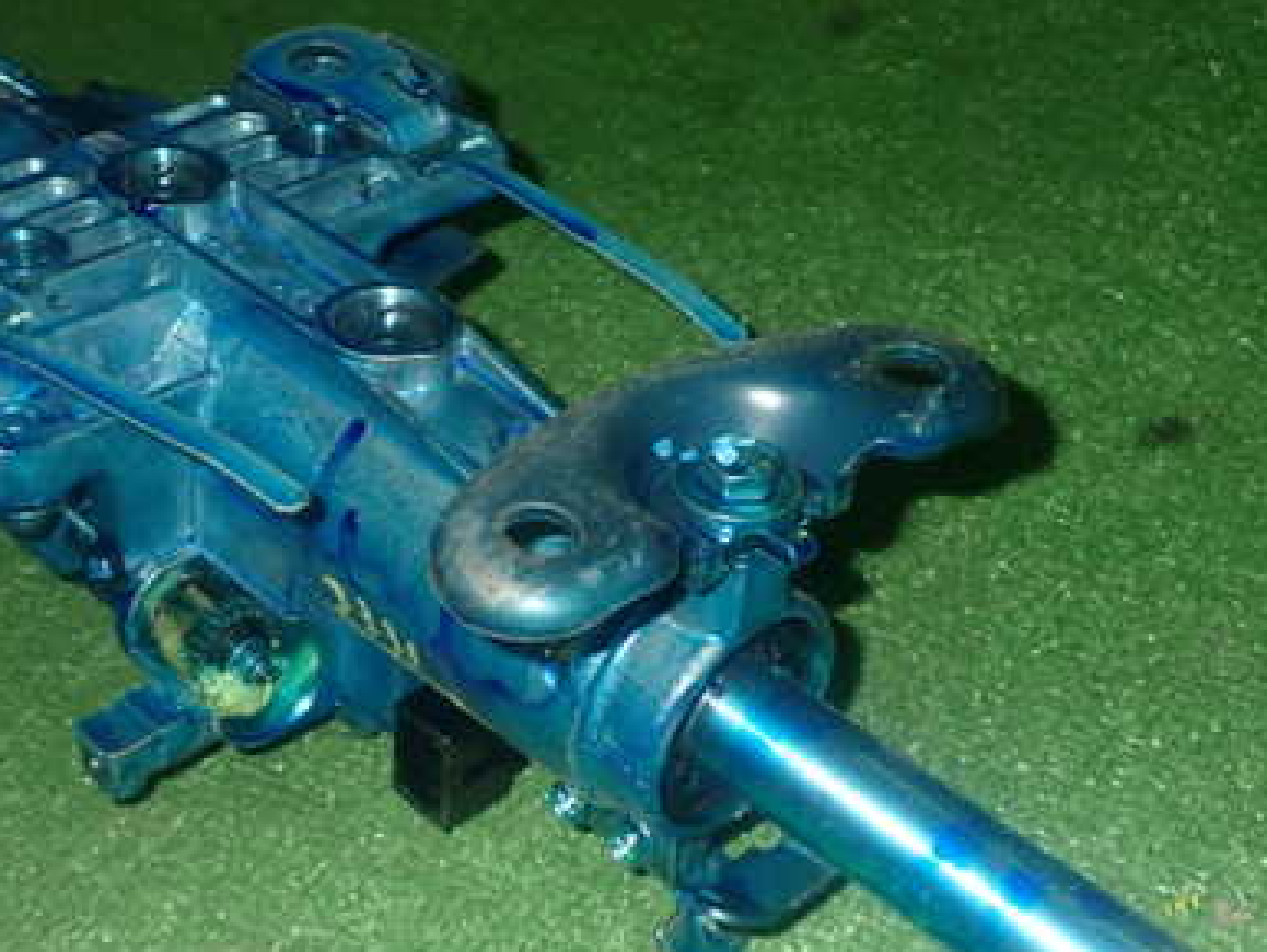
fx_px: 2161
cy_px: 552
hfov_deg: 32.5
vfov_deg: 24.8
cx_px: 479
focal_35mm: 59
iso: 800
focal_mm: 6.83
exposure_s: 1/40
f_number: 8
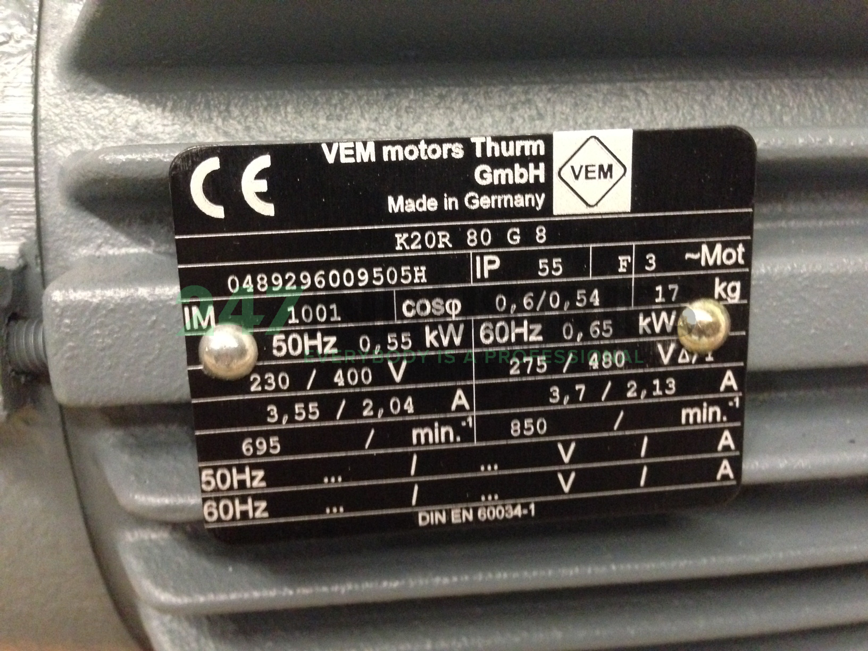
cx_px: 434
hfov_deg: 55.4
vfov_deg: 42.9
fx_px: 827
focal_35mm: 33
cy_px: 326
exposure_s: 1/15
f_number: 2.4
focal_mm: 4.12
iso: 640
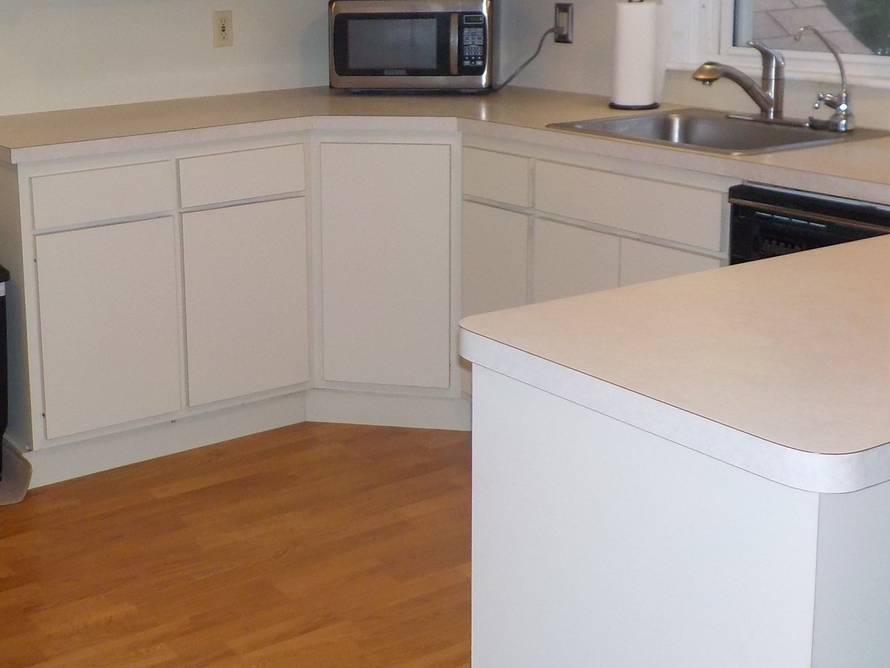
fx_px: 1260
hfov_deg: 38.1
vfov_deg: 29.3
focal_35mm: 49
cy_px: 185
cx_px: 238
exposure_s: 1/30
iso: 220
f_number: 3.3
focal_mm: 4.1
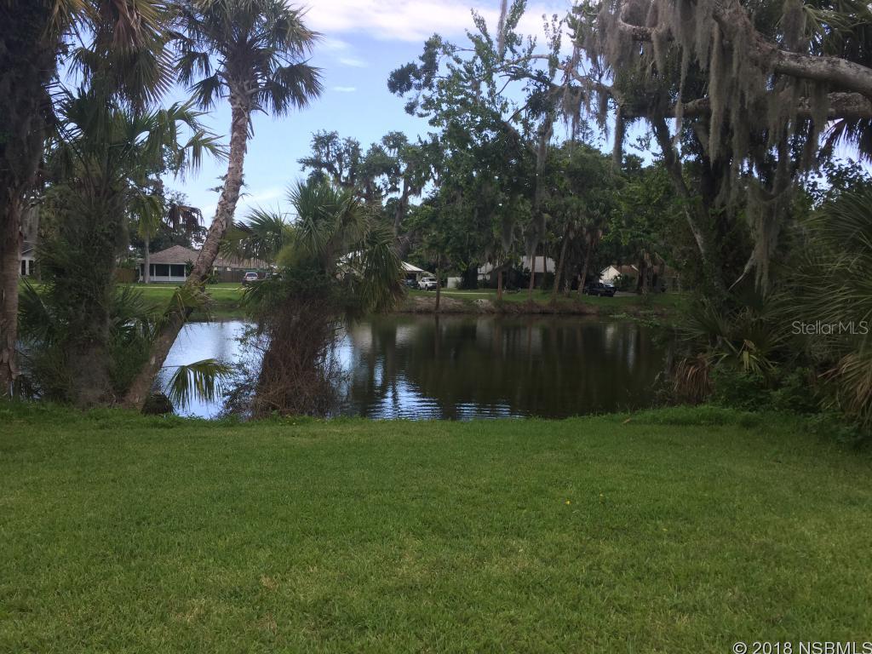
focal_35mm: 29
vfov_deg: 48.2
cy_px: 327
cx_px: 436
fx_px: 731
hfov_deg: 61.7
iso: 32
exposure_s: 1/391
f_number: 2.2
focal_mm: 4.15
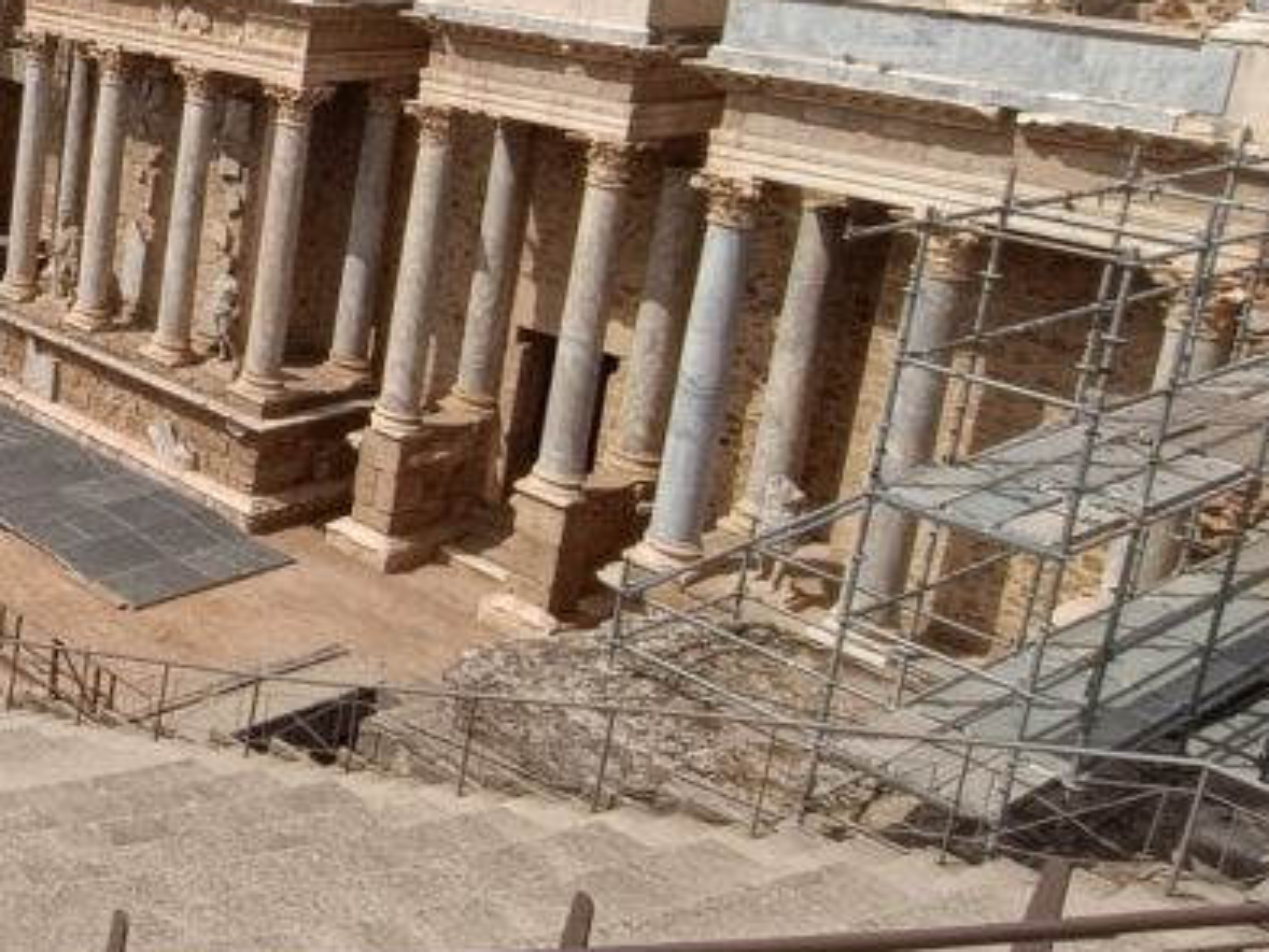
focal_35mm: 44
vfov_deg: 31.6
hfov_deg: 32.5
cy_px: 129
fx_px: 1614
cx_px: -375
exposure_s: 1/1894
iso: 52
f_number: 2.2
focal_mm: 1.66
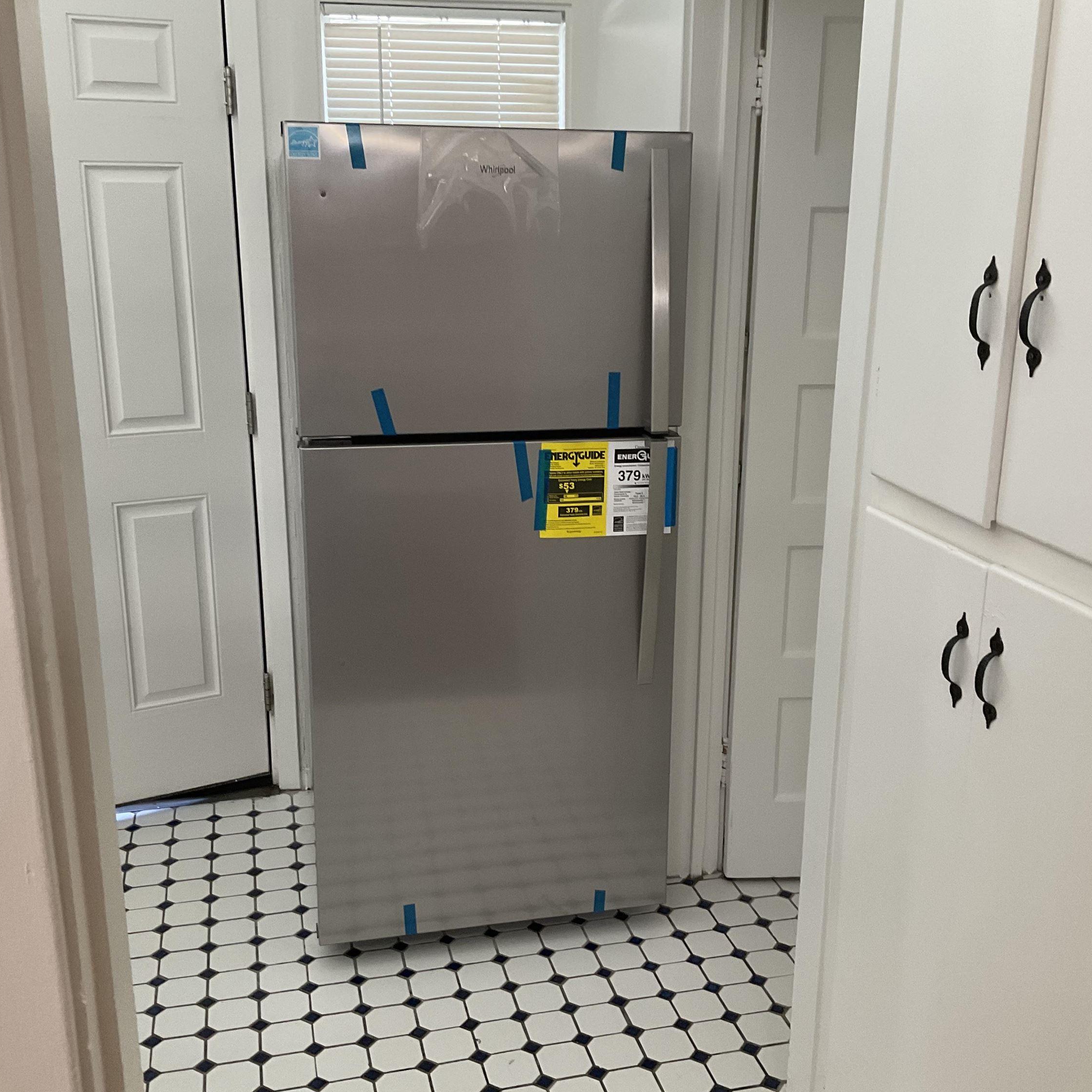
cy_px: 551
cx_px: 568
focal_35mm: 35
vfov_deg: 47.2
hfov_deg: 47.2
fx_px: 1249
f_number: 1.8
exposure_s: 1/60
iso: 64
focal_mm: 3
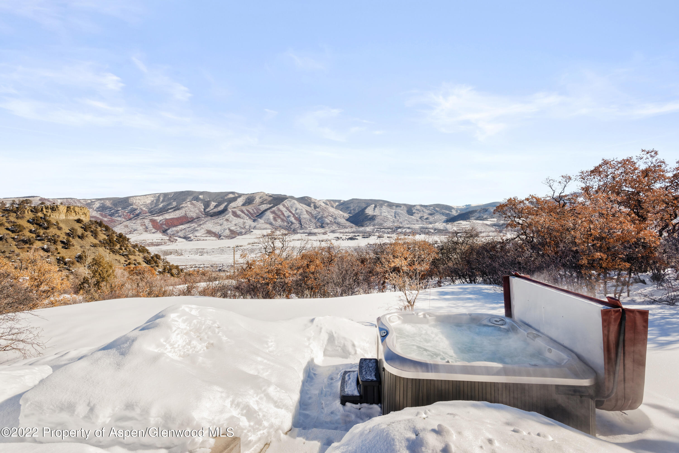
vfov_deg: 70.5
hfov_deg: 93.3
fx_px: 321
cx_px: 340
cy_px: 226
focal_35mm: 17
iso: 200
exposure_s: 1/250
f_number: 7.1
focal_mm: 17
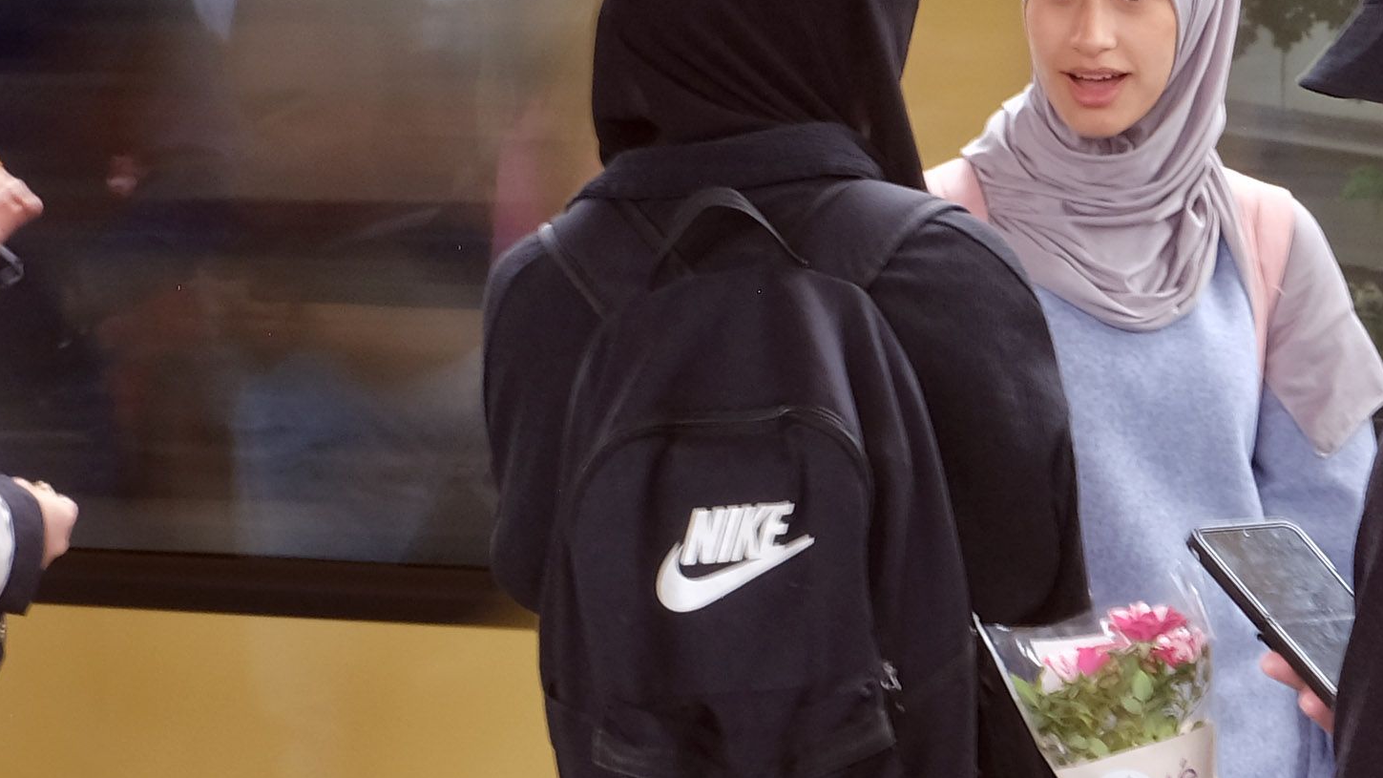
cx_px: 1675
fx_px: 8764
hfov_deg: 8.9
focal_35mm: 239
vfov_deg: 5.1
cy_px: 482
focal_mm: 35
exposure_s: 1/10
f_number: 10
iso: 250
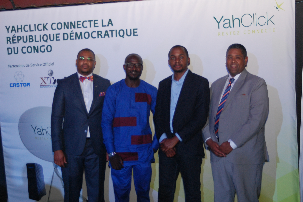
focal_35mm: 68
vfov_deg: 20.1
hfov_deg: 29.9
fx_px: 568
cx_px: 152
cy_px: 101
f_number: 3.8
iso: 800
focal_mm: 45
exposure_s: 1/25
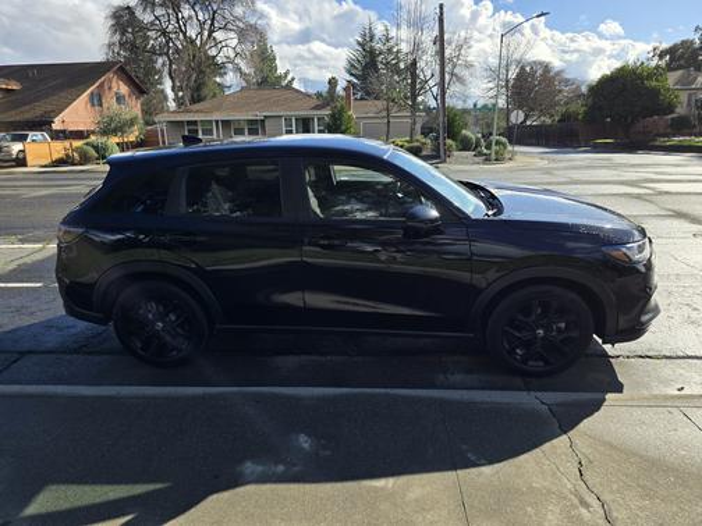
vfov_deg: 58.9
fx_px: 466
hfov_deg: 73.9
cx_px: 351
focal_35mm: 23
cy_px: 263
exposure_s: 1/1081
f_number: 1.7
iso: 12
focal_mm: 6.3
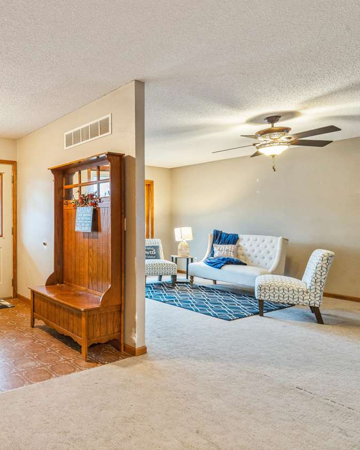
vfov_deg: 72.6
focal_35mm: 23
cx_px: 32
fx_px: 307
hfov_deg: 52.9
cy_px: 222
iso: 400
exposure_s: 1/3.33
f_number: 9
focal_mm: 16
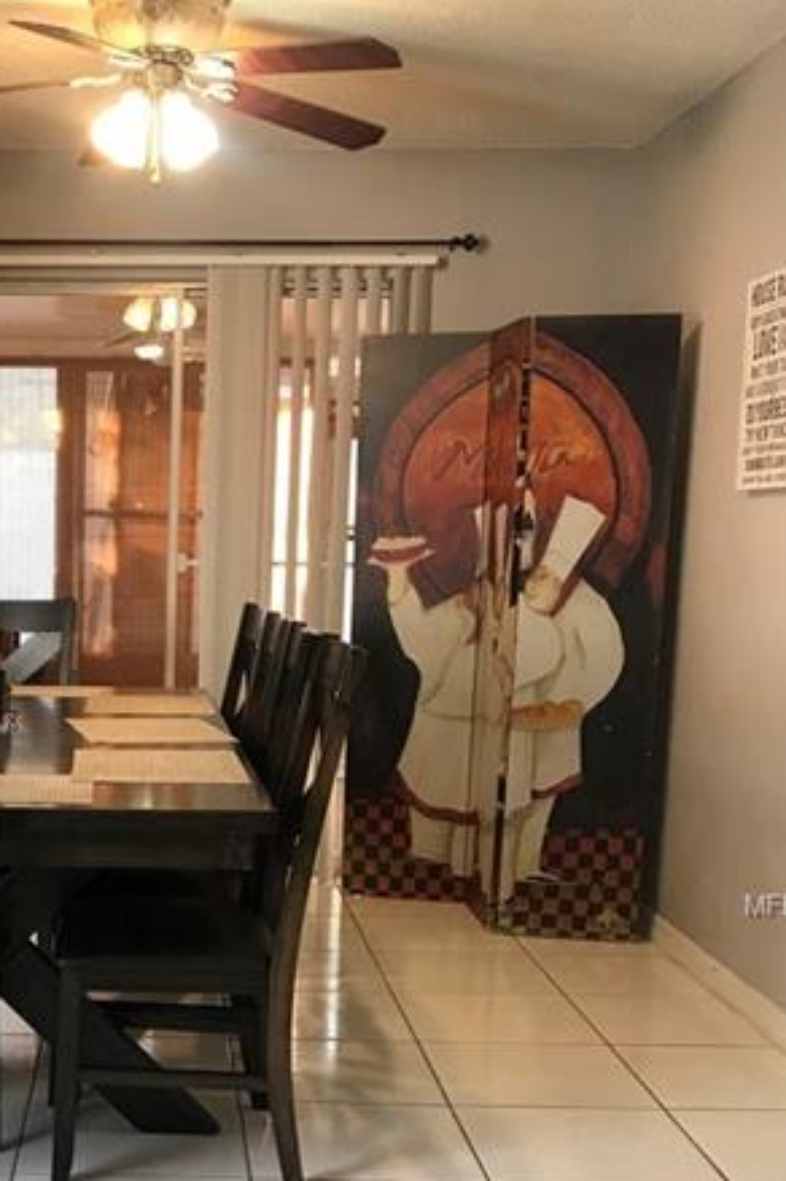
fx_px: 1673
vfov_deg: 37.8
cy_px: 907
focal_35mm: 51
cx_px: 92
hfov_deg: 25.7
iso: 32
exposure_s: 1/30
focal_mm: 3.99
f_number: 1.8
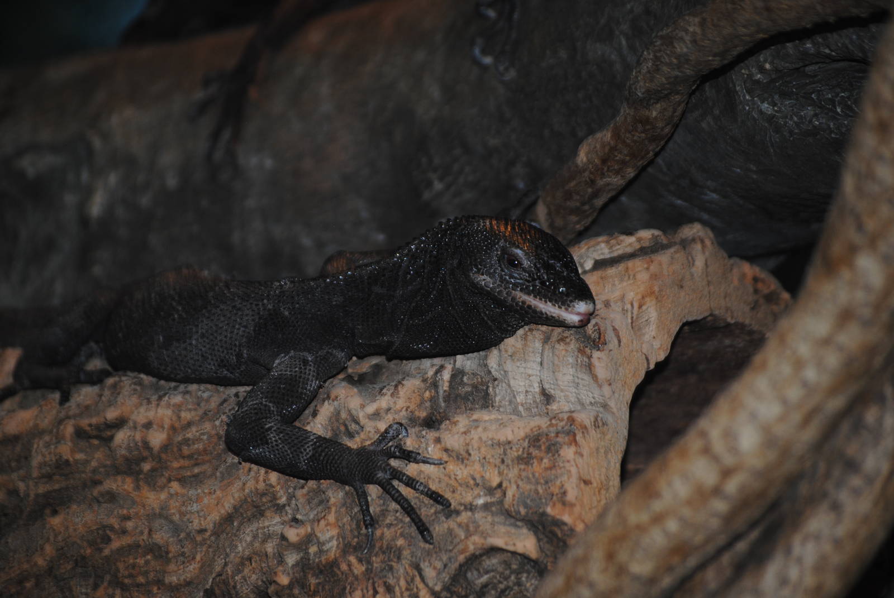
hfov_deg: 11.0
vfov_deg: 7.3
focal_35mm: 188
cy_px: 299
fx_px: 4662
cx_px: 447
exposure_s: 1/60
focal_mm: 125
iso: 200
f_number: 4.8
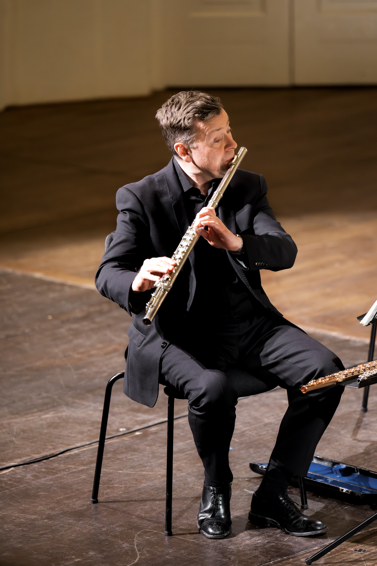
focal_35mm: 200
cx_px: 188
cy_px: 283
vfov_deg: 10.3
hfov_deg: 6.9
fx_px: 3141
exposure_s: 1/200
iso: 5000
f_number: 2.8
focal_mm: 200
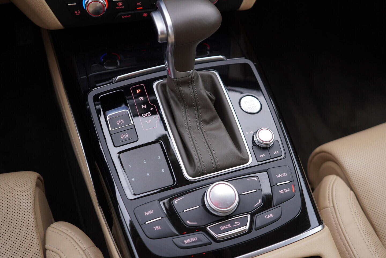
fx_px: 386
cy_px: 129
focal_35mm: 36
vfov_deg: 36.9
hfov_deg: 53.1
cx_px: 193
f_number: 2.8
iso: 125
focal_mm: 24
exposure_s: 1/40
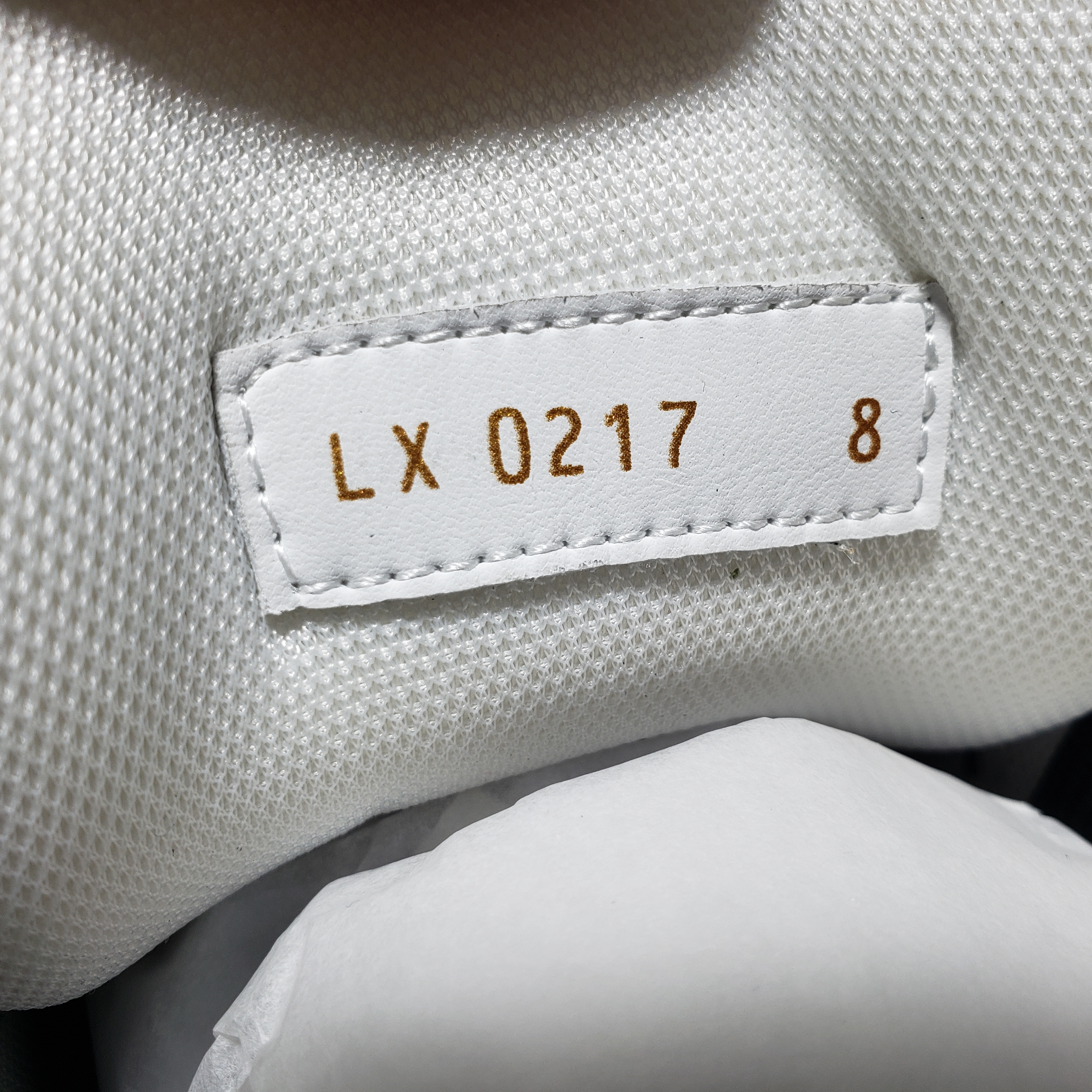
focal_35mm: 31
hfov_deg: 52.5
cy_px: 543
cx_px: 588
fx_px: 1106
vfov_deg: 52.5
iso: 50
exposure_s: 1/165
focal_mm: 4.3
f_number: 2.4
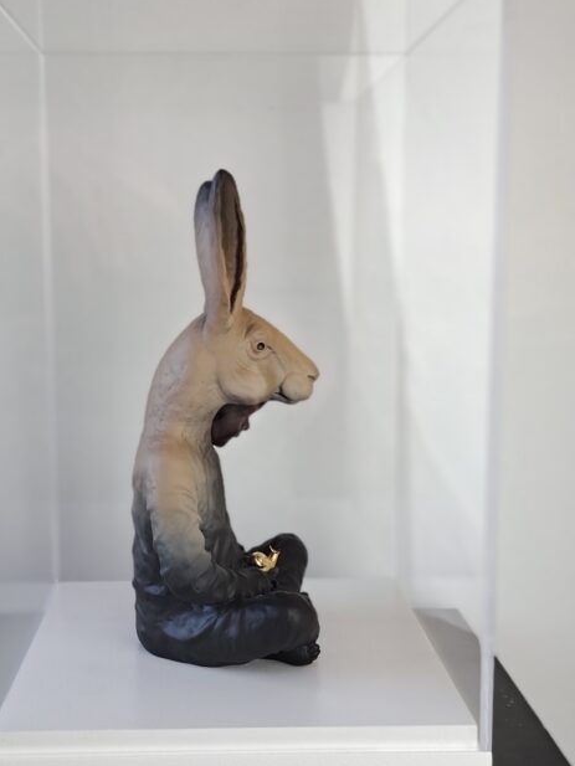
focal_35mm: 35
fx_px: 775
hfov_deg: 40.6
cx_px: 239
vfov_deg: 52.5
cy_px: 334
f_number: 1.8
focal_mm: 5.23
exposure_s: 1/50
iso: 64
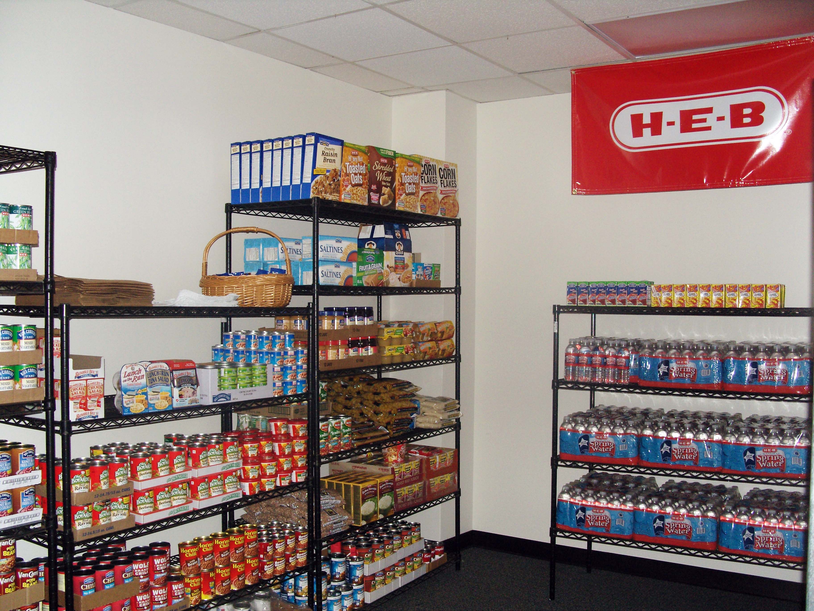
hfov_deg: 49.0
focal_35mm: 38
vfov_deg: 37.7
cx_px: 407
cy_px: 306
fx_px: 894
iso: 125
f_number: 2.8
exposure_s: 1/40
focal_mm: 7.8
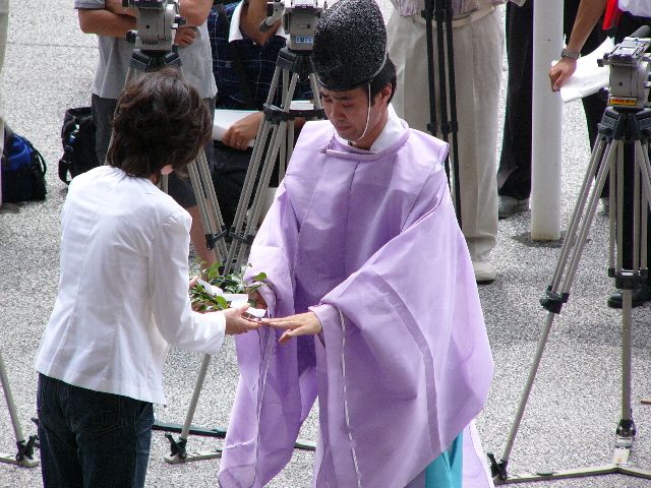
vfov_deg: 4.7
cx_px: 326
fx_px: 5943
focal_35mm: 316
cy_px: 244
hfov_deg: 6.3
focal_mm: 52.5
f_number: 2.8
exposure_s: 1/1000
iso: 100
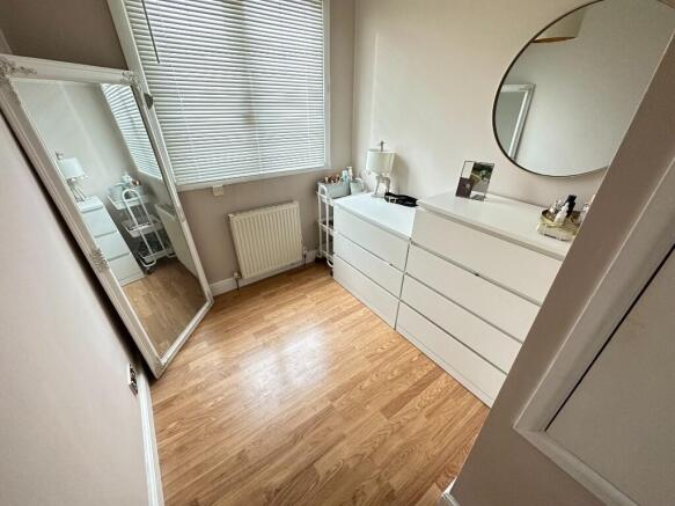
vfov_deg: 85.7
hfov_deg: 102.1
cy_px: 253
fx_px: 273
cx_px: 338
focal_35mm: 14
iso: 320
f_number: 2.2
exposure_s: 1/66
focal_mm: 2.22
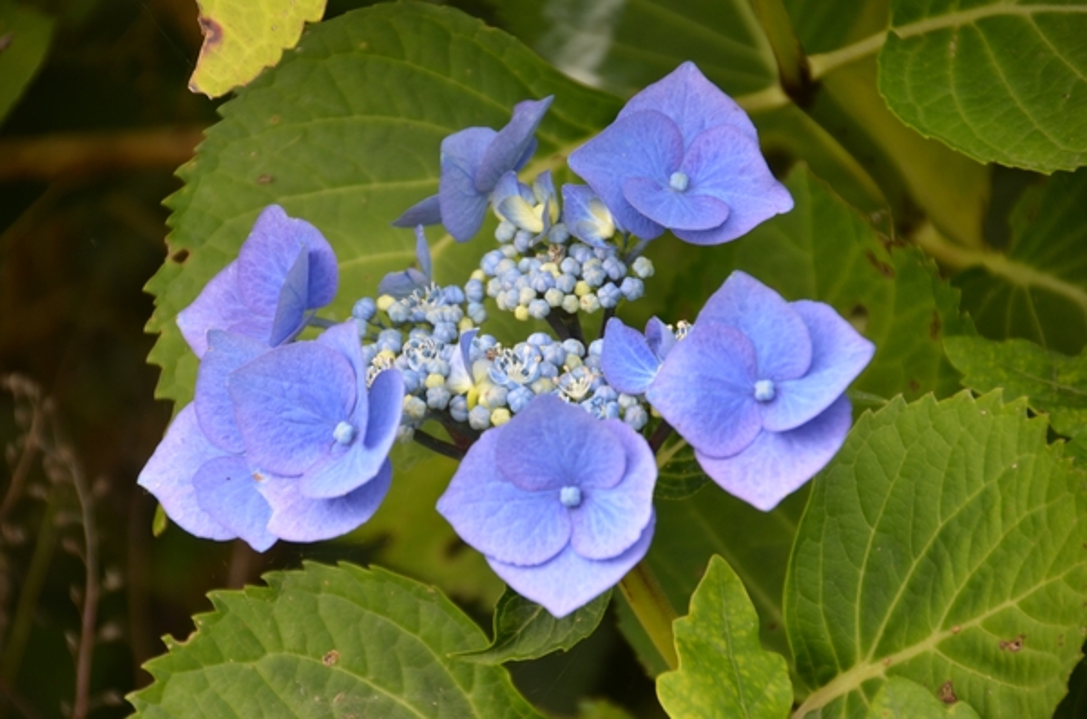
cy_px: 360
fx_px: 8359
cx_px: 544
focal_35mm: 278
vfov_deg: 4.9
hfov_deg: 7.4
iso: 320
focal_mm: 185
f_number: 8
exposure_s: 1/125
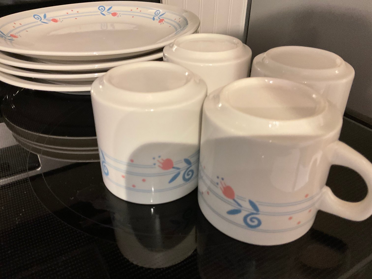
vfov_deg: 48.2
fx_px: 312
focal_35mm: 29
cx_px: 186
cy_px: 140
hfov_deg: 61.7
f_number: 1.8
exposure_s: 1/60
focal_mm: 3
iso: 250
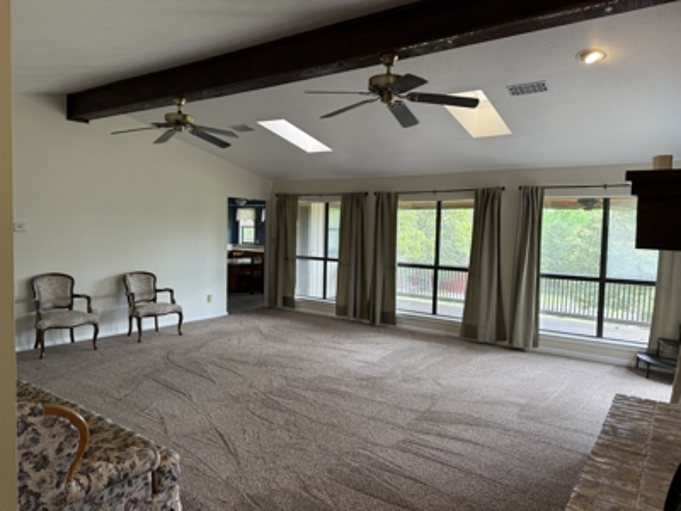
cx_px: 340
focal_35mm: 24
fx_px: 472
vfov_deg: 56.8
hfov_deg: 71.6
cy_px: 256
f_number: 1.78
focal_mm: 6.76
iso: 160
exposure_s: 1/120
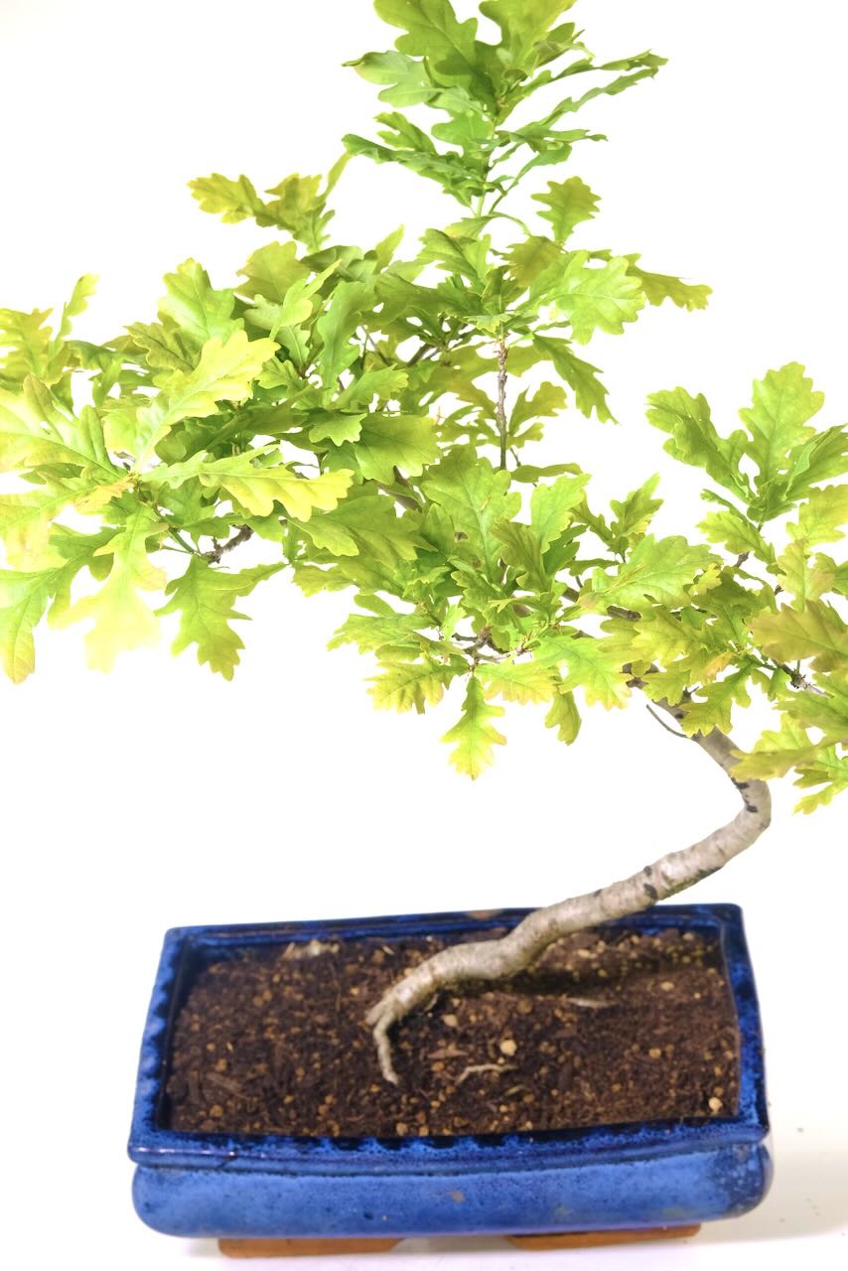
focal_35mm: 83
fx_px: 2931
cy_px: 636
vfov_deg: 24.5
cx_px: 424
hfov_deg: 16.5
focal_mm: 55
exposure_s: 1/30
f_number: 8
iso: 1600
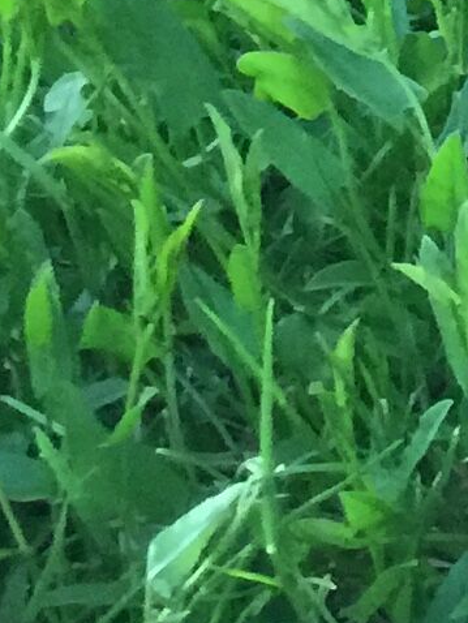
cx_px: 1523
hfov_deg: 6.6
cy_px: -687
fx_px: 3566
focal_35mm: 198
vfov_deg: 9.3
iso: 125
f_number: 2.2
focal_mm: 4.15
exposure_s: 1/8
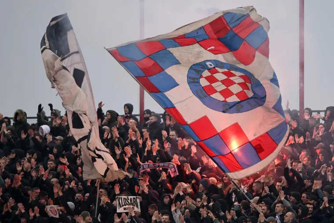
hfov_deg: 5.2
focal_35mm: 400
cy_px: 112
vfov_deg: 3.4
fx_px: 3712
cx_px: 167
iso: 1000
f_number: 2.8
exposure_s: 1/5000
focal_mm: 400
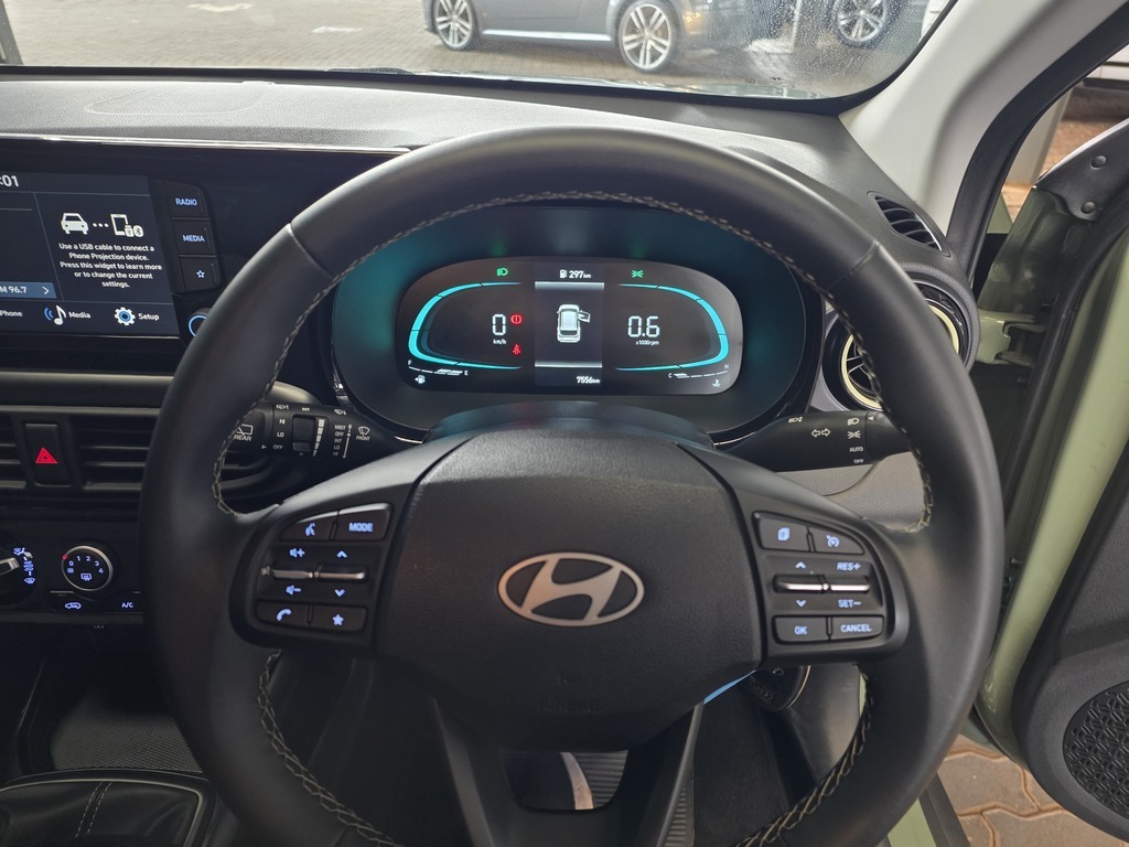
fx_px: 750
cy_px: 424
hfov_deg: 73.9
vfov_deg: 58.9
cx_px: 564
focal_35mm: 23
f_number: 1.7
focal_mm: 6.25
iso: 400
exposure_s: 1/51.1
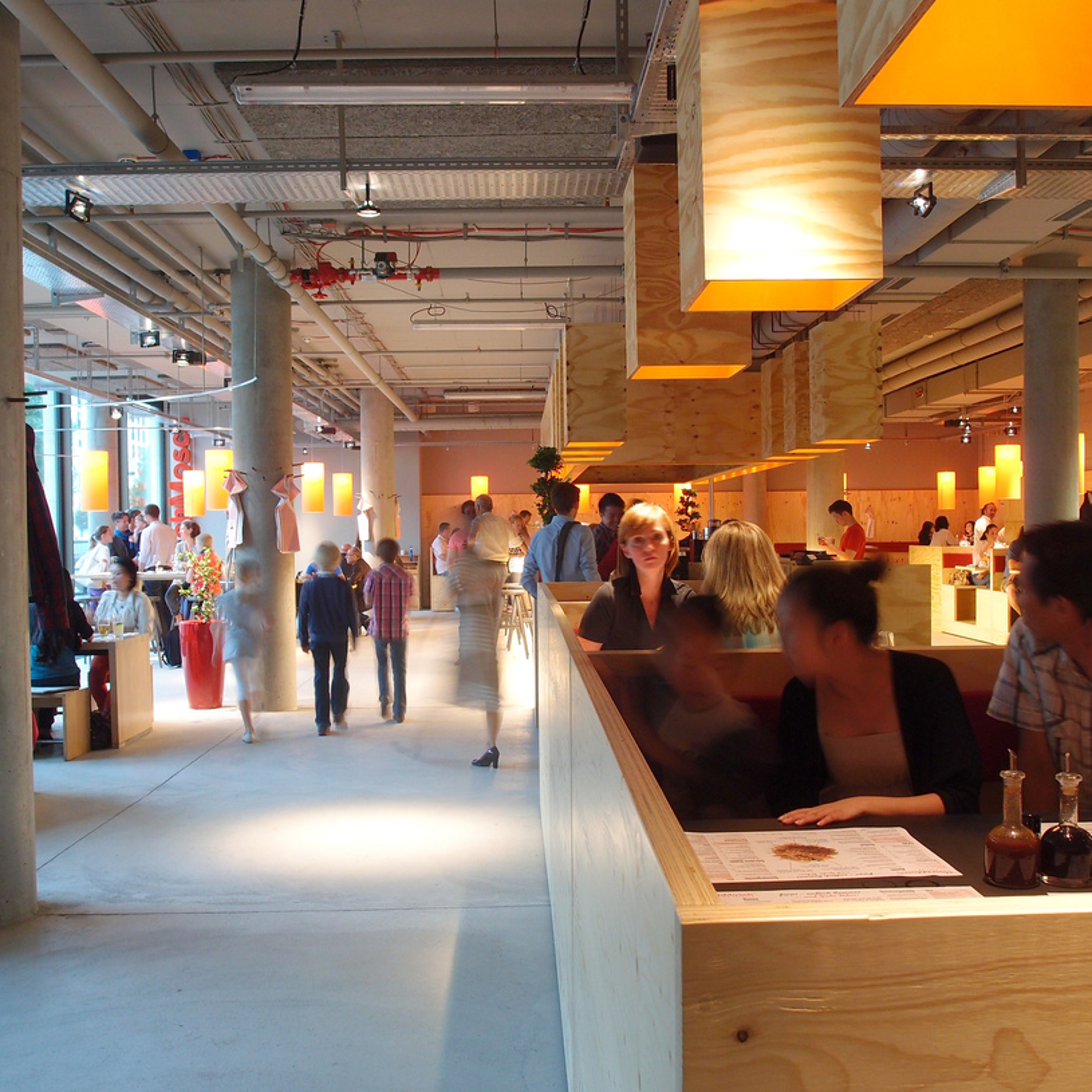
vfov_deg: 48.4
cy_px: 540
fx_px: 1213
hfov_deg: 48.5
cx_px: 549
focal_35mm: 34
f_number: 3.2
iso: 100
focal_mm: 6
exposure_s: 1/3
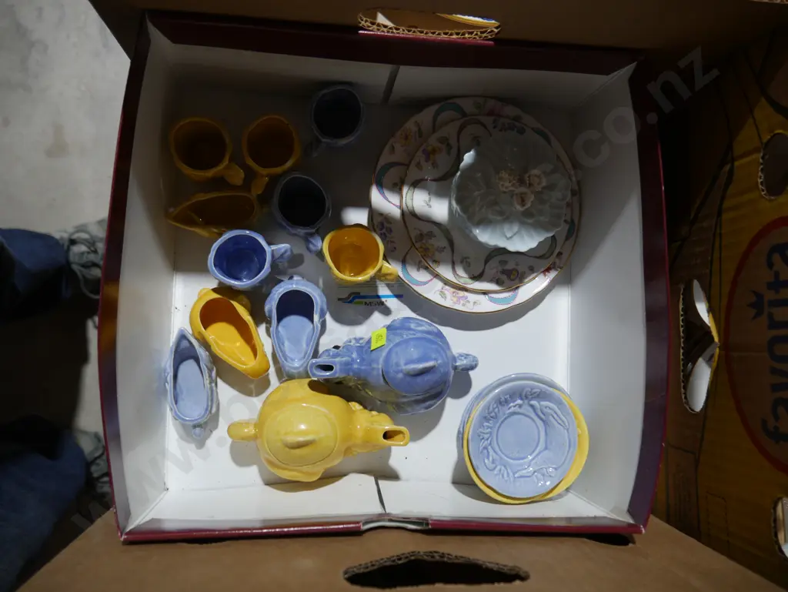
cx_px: 394
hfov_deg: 63.4
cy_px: 296
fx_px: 638
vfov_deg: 49.8
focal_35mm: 28
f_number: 3.5
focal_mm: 14
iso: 200
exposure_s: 1/60
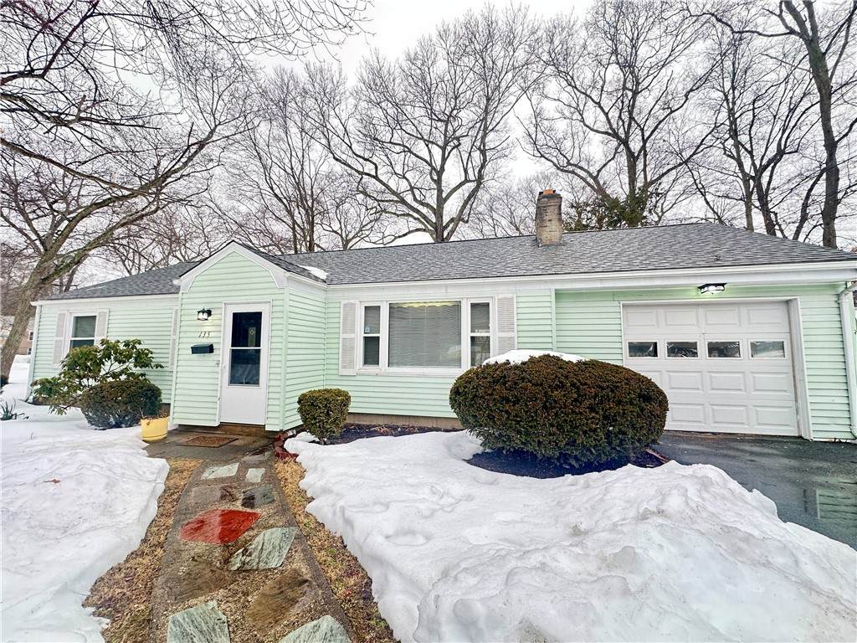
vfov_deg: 85.7
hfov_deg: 102.1
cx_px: 428
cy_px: 322
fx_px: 347
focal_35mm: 14
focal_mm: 2.22
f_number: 2.2
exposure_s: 1/99
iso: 64
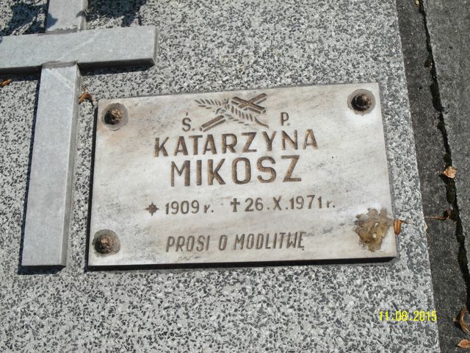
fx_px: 570
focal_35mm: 42
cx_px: 235
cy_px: 176
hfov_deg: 44.8
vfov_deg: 34.3
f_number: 4.7
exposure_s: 1/750
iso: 80
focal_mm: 9.1
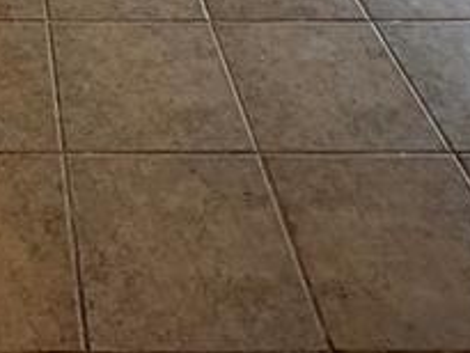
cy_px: -417
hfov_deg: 26.1
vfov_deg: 15.3
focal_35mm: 70
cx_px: -14
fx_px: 951
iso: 250
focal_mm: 2.22
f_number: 2.2
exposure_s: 1/120
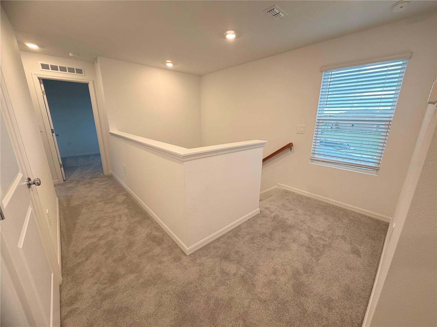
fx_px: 177
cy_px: 164
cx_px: 218
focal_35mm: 14
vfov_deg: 85.7
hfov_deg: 102.1
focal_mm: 2.22
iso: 250
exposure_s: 1/120
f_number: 2.2
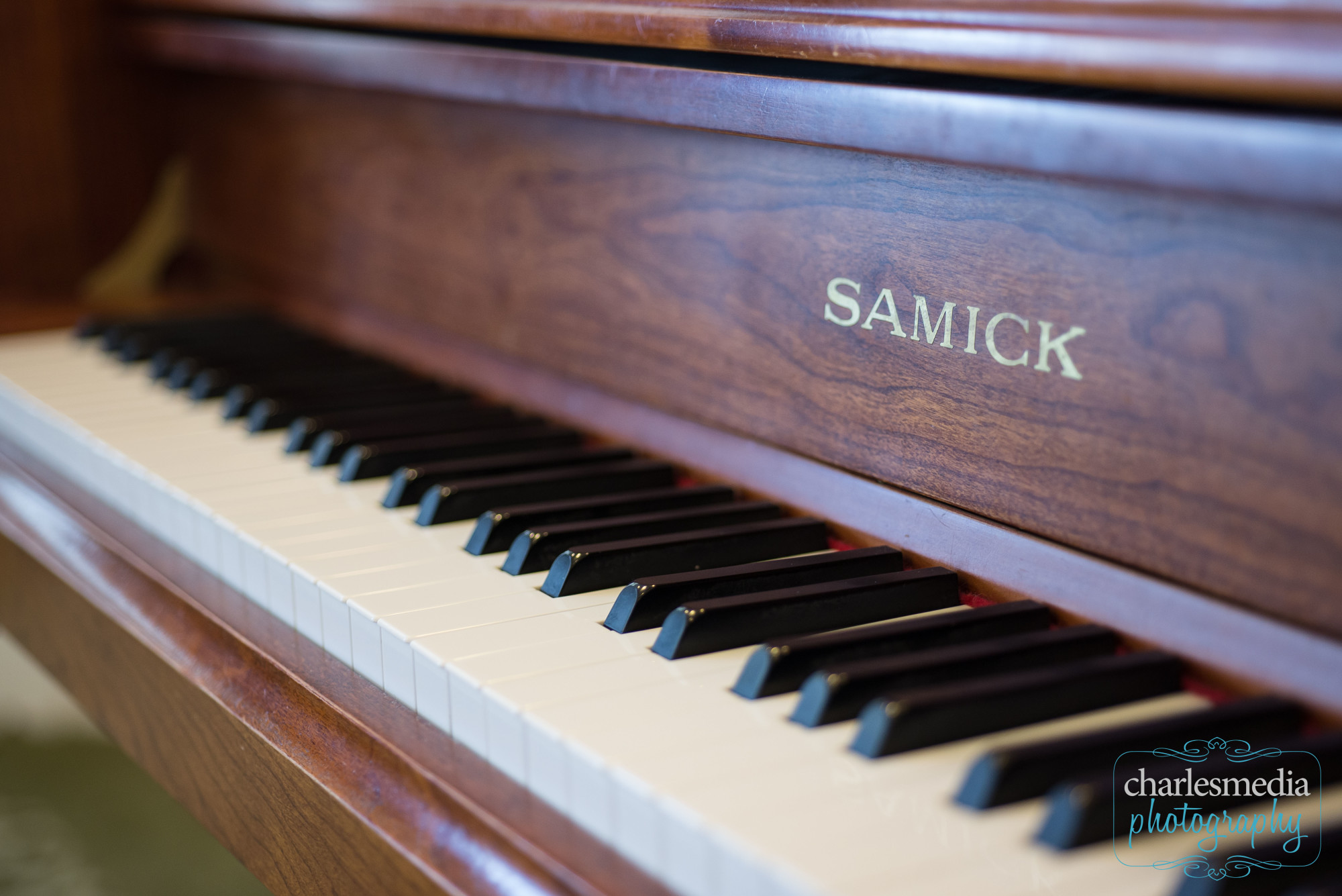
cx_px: 671
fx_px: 2237
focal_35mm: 60
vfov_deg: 22.6
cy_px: 448
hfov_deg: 33.4
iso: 800
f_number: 3.2
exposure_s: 1/100
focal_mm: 60
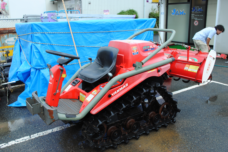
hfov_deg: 57.2
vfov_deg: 40.1
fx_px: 209
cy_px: 76
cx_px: 114
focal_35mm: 33
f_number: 5.6
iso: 200
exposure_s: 1/125
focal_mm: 22
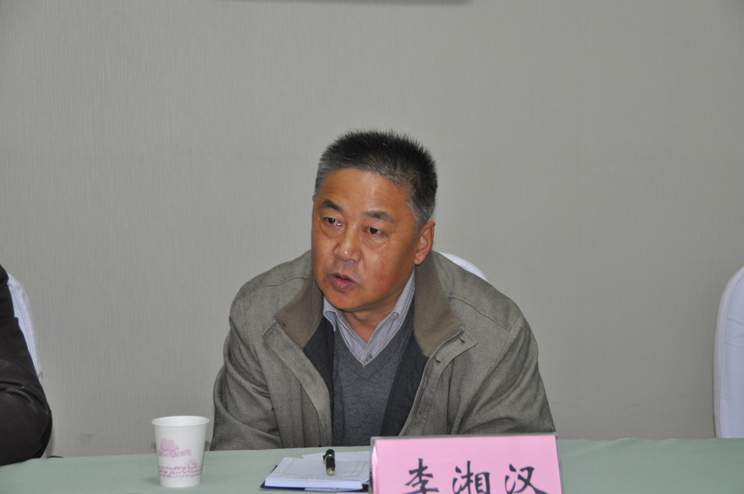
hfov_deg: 26.0
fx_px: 1610
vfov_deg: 17.4
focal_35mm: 78
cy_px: 247
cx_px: 372
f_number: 5
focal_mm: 52
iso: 800
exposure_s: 1/60
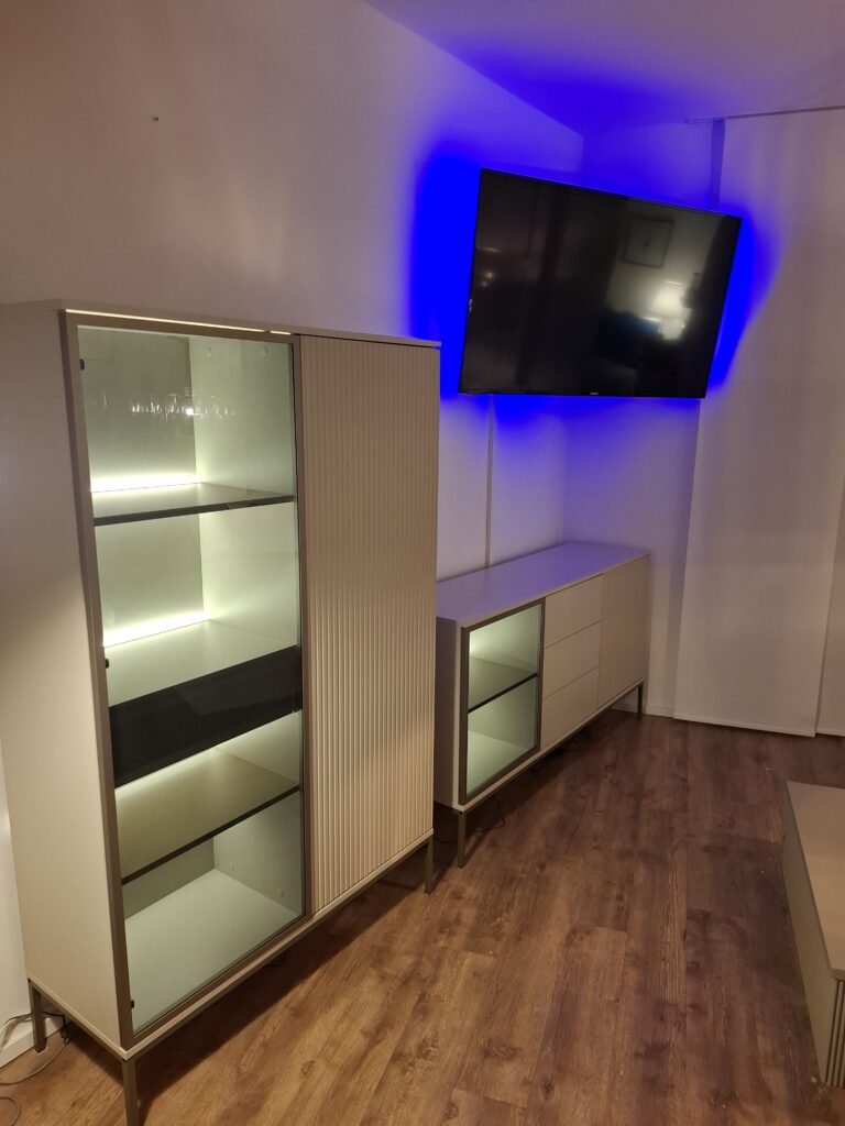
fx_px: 749
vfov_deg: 73.9
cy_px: 563
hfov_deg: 58.9
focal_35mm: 23
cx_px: 422
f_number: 1.8
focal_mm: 5.54
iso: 250
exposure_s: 1/33
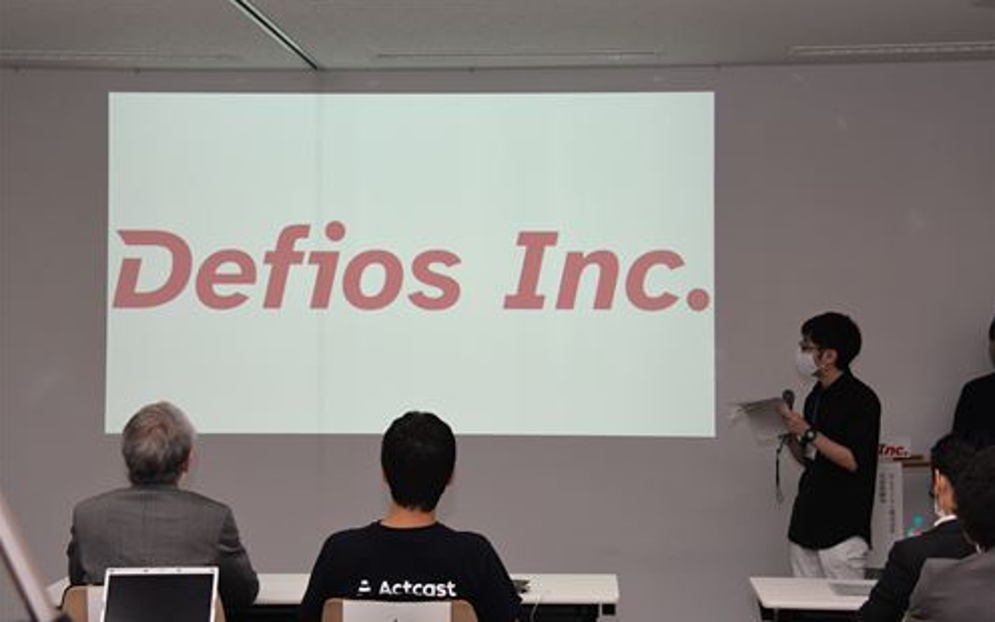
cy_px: 298
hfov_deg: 26.8
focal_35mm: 77
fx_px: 2088
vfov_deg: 16.9
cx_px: 498
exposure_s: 1/250
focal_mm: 50
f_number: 5.6
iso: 1000
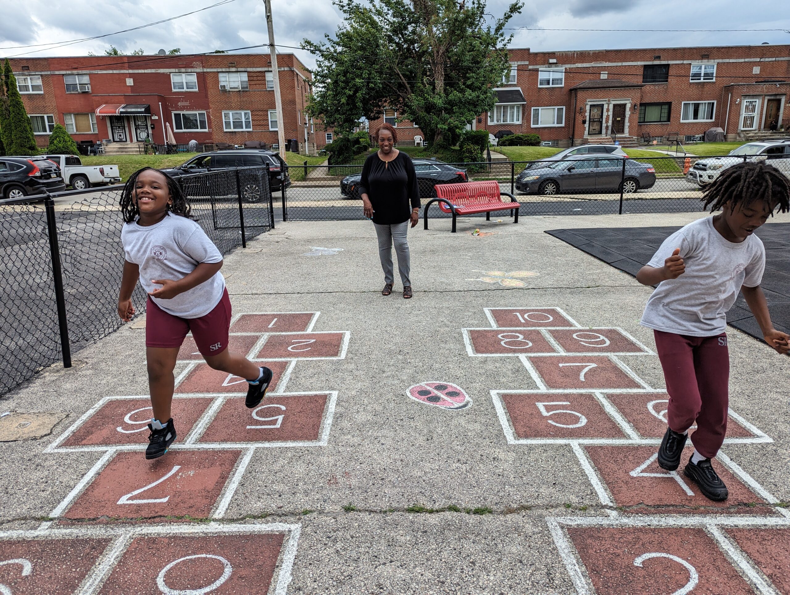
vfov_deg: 56.9
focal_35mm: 24
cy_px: 298
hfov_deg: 71.5
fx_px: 549
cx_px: 395
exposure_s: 1/1364
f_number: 1.85
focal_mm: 6.81
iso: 34
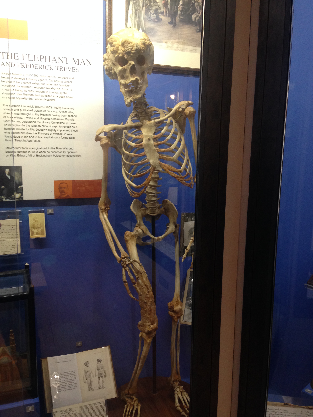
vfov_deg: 55.4
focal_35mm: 33
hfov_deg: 42.9
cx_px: 156
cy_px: 208
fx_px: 398
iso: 125
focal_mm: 4.12
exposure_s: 1/20
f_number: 2.4
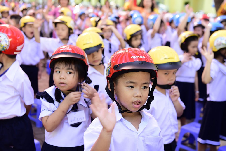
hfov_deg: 39.6
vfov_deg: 27.0
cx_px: 113
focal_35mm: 50
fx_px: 314
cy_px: 76
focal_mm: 50
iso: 640
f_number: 3.2
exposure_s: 1/100
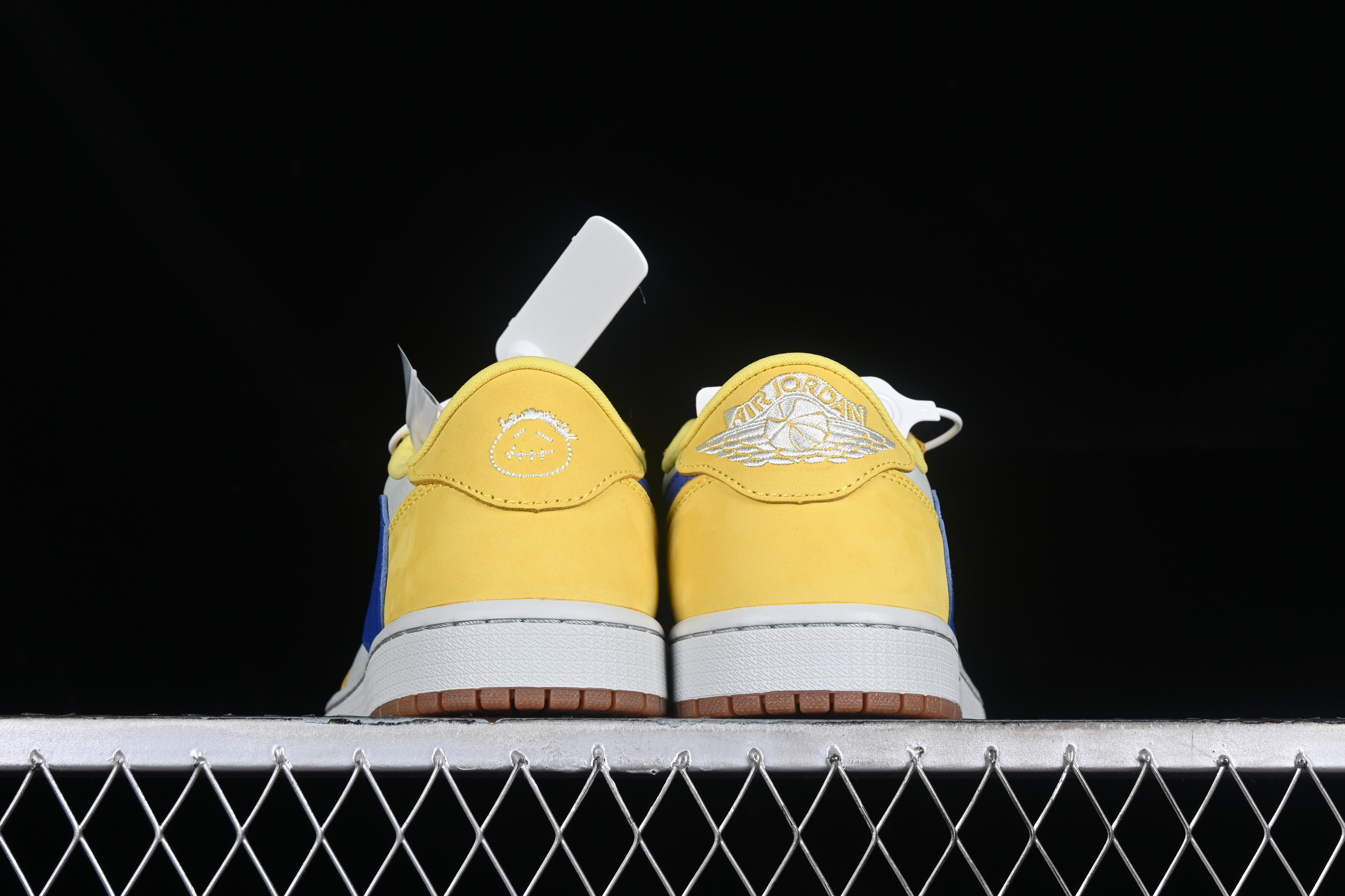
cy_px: 448
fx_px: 2802
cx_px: 672
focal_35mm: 75
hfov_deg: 27.0
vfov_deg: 18.2
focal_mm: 50
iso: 160
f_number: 8
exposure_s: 1/80
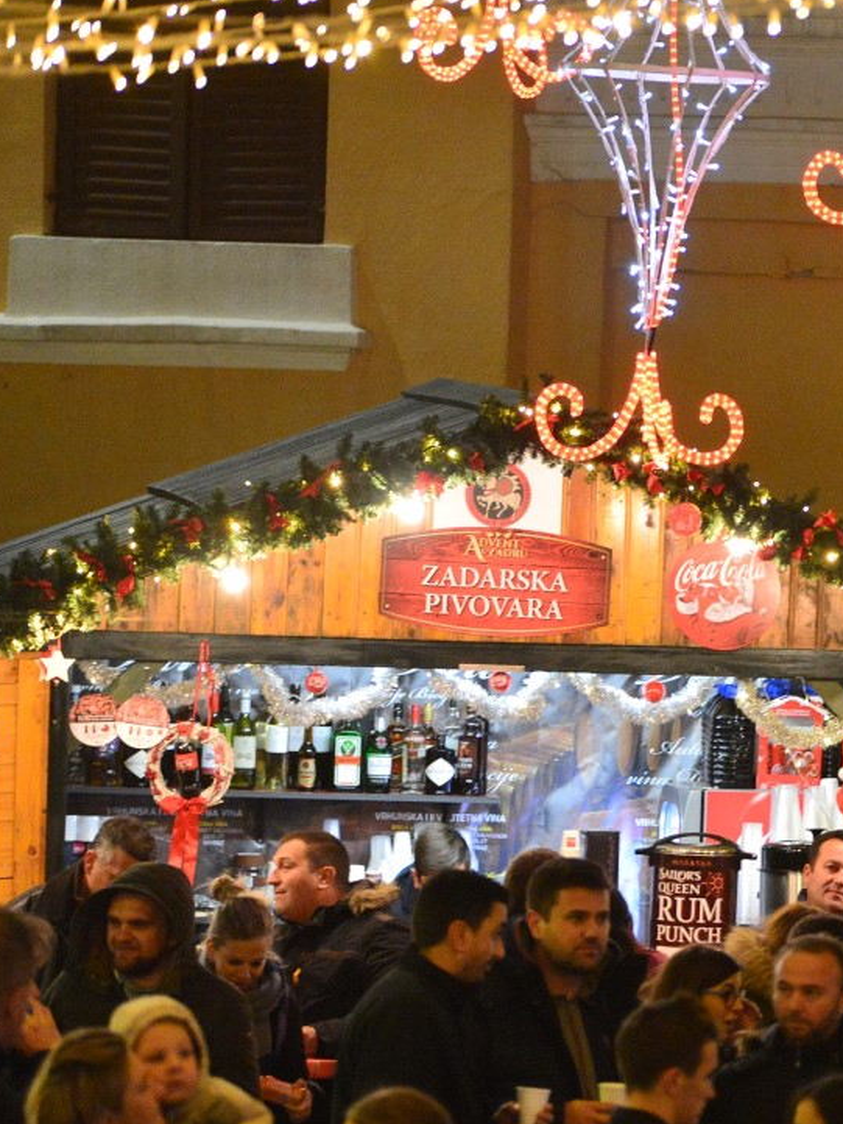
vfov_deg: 6.6
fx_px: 9803
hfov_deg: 4.9
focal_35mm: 302
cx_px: 1125
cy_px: 645
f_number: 2.8
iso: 5000
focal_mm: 140
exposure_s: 1/100
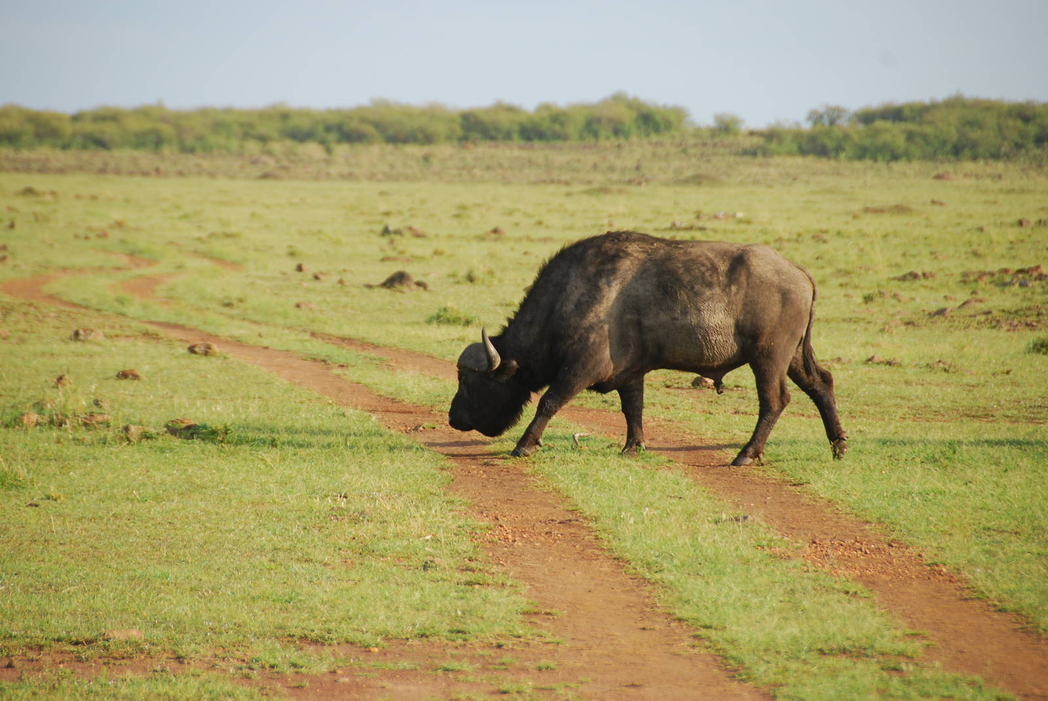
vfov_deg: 4.6
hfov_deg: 6.9
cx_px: 524
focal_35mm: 300
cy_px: 350
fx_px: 8744
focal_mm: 200
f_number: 5.6
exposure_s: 1/320
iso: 200
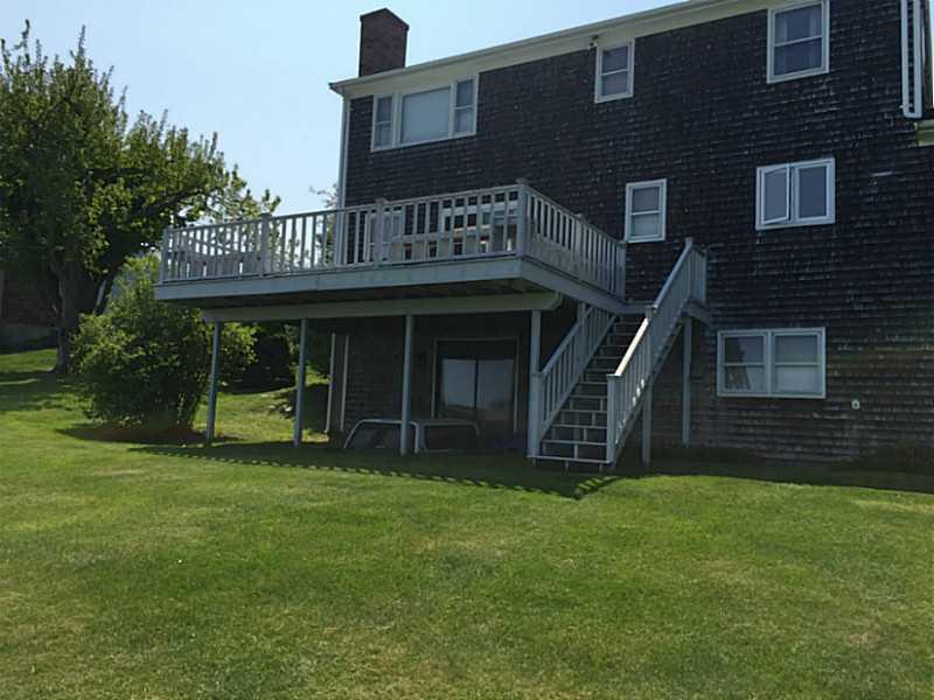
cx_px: 467
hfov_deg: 61.7
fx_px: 782
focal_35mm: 29
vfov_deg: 48.2
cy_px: 350
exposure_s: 1/1883
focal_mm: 4.15
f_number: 2.2
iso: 32
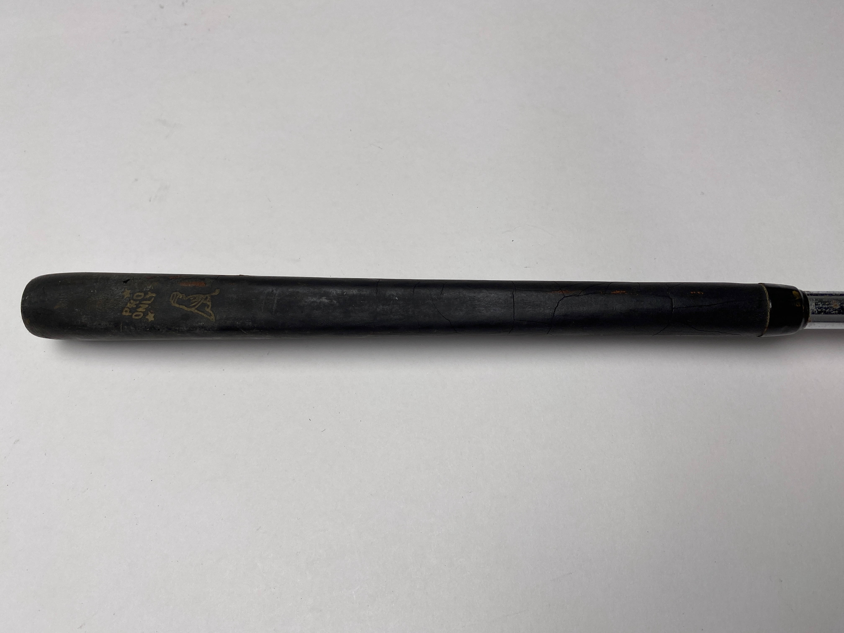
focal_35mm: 26
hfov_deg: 67.3
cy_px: 316
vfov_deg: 53.1
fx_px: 634
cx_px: 422
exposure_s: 1/451
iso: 32
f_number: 1.8
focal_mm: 4.25
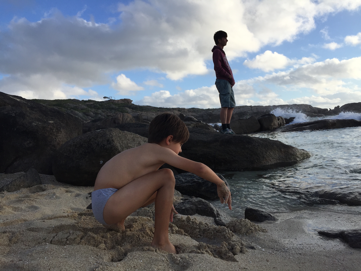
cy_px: 136
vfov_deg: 48.2
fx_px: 302
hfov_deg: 61.7
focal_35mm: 29
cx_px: 180
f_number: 2.2
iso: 32
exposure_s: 1/1582
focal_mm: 4.15
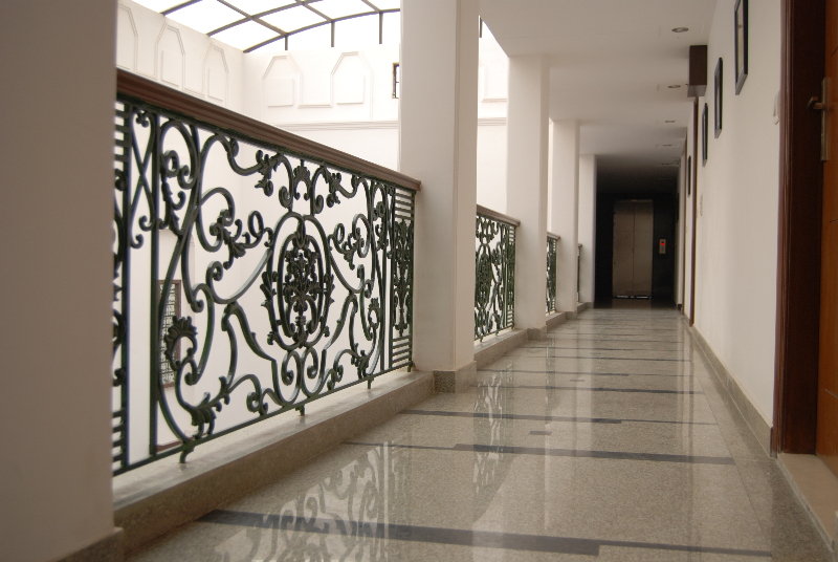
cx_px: 419
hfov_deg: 49.5
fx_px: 909
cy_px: 281
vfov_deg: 34.3
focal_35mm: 39
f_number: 4
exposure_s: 1/25
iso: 160
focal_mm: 26
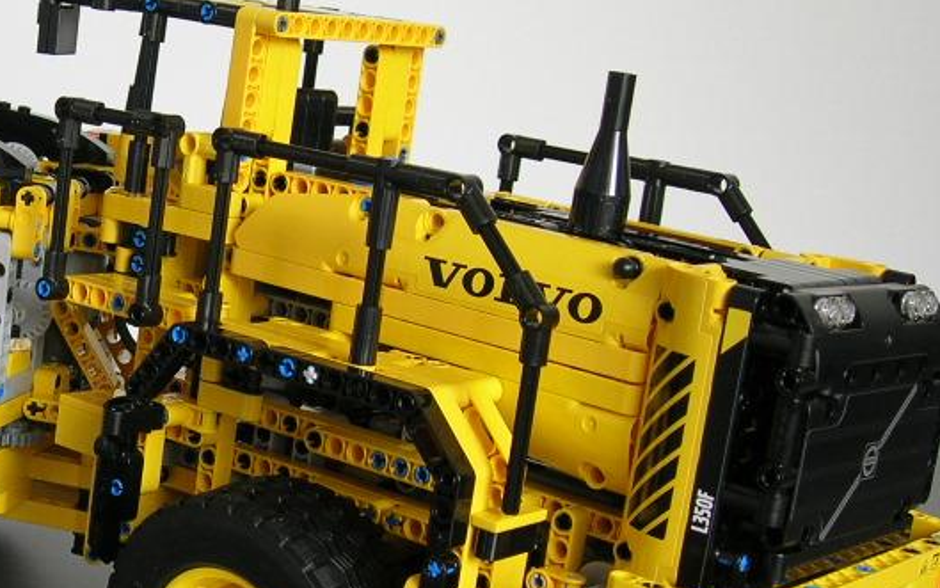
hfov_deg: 25.8
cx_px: 146
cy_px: 354
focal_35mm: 78
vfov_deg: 16.7
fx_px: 1999
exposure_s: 1/49.8
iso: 64
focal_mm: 7.8
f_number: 2.8
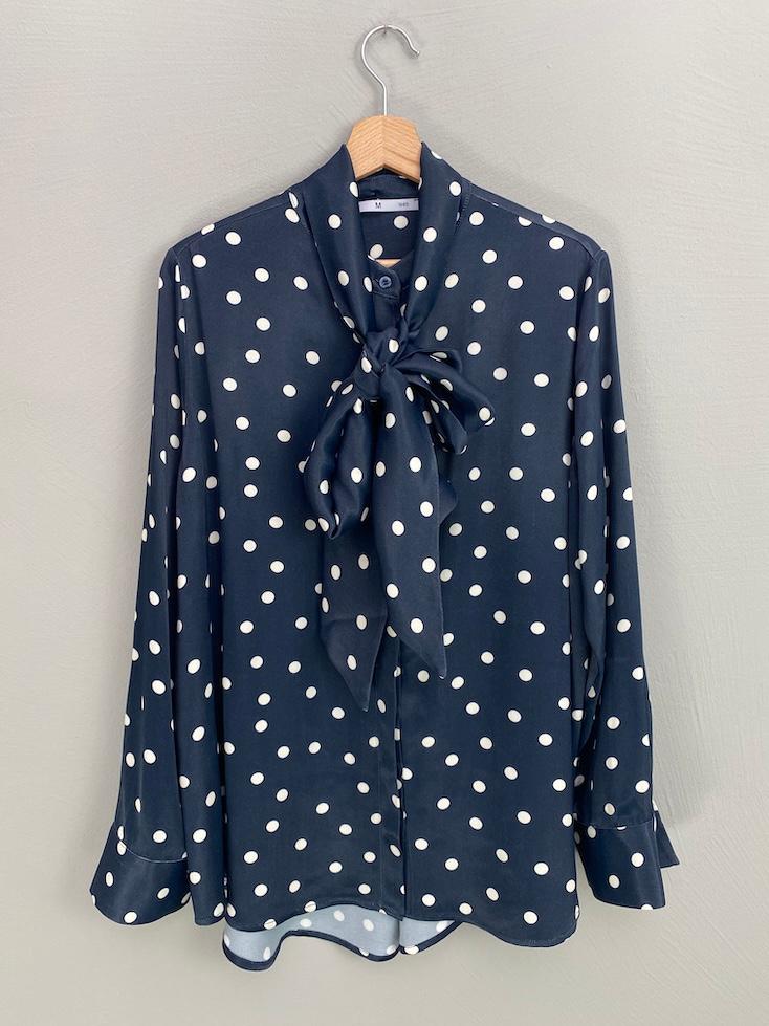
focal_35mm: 26
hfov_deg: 53.1
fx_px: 770
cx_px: 384
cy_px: 513
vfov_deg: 67.3
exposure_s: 1/100
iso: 125
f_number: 1.8
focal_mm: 4.25
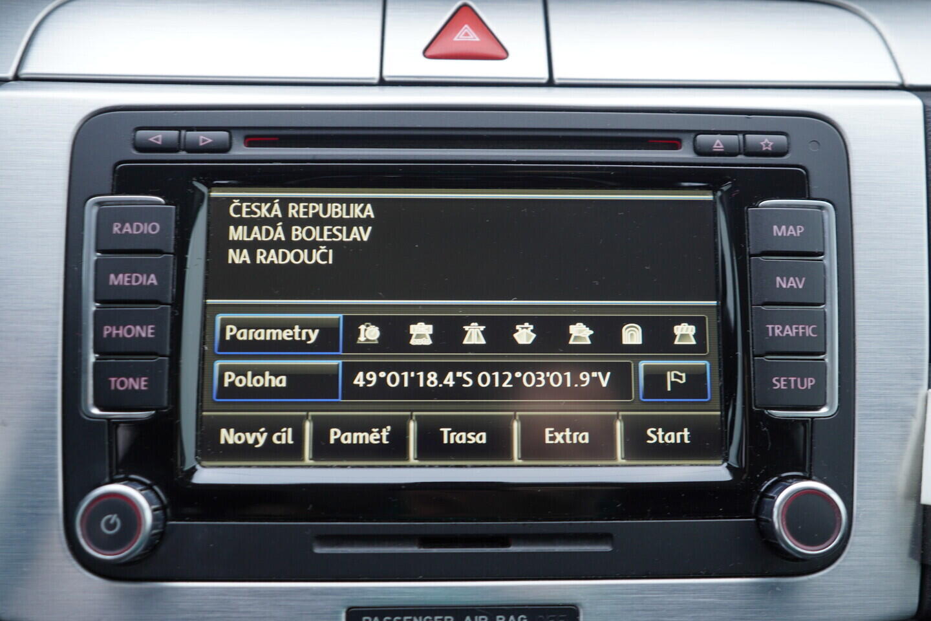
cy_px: 310
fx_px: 931
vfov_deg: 36.9
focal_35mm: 36
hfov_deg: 53.1
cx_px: 466
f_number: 2.8
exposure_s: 1/40
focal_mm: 24
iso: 125
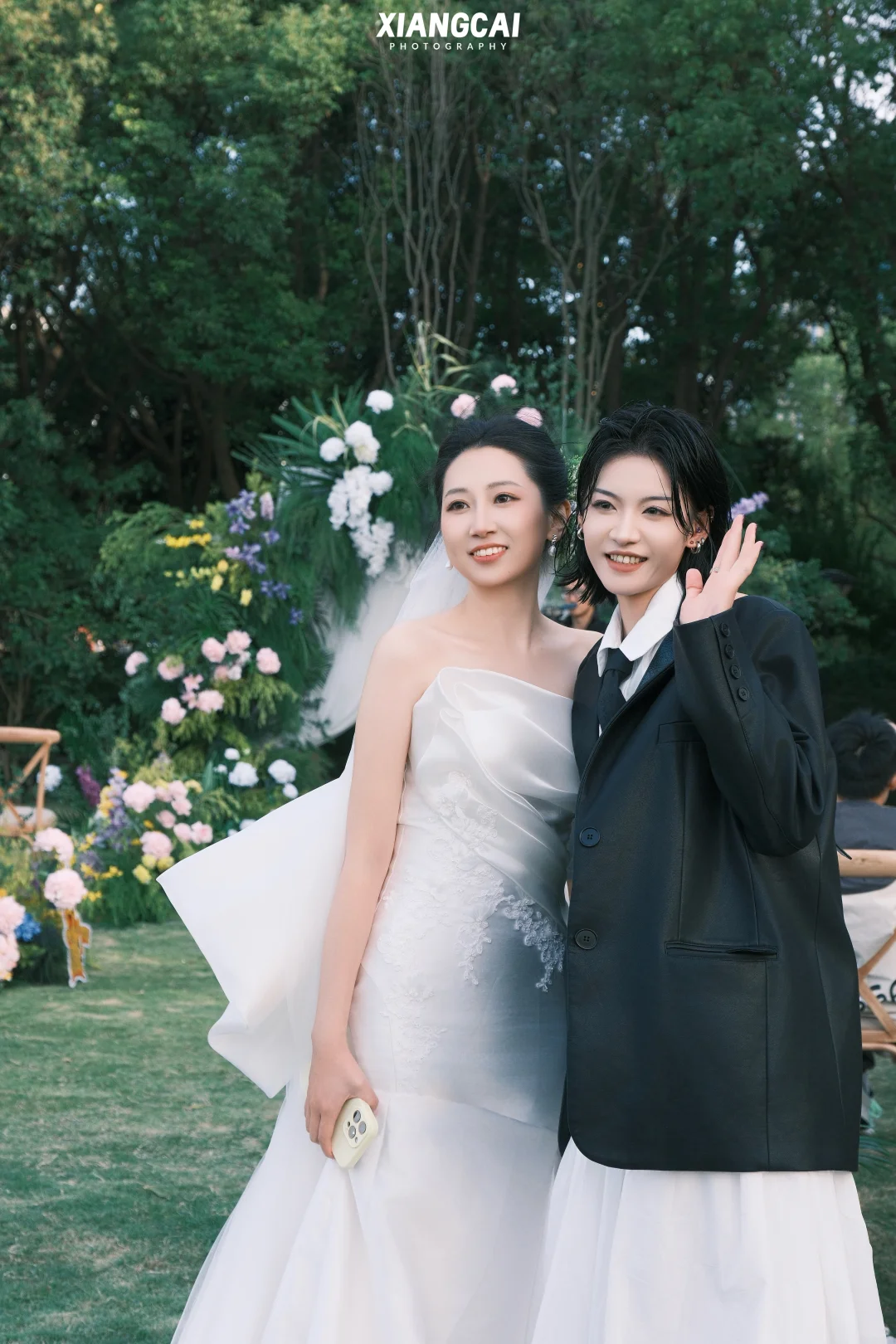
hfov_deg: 21.9
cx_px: 448
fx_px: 2314
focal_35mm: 62
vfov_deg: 32.4
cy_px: 672
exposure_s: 1/300
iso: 500
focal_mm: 41.1
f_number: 5.6
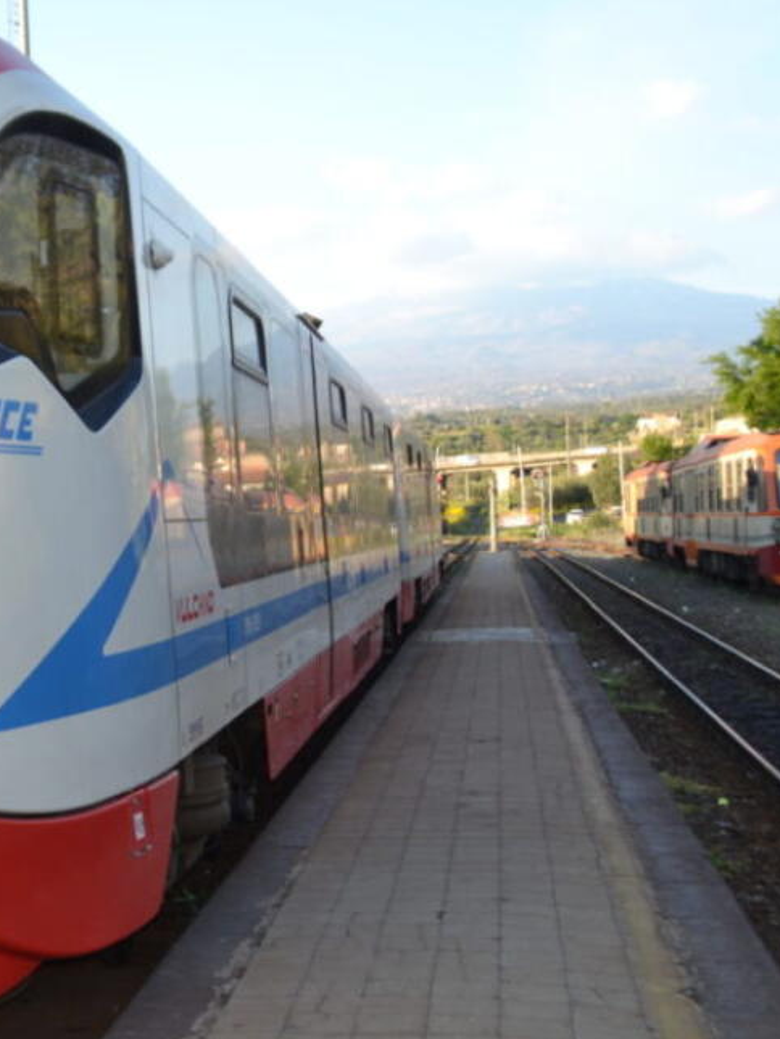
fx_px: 1772
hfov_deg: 23.5
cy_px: 512
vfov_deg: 32.7
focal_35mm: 59
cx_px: -50
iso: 100
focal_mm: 22
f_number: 4
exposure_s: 1/200
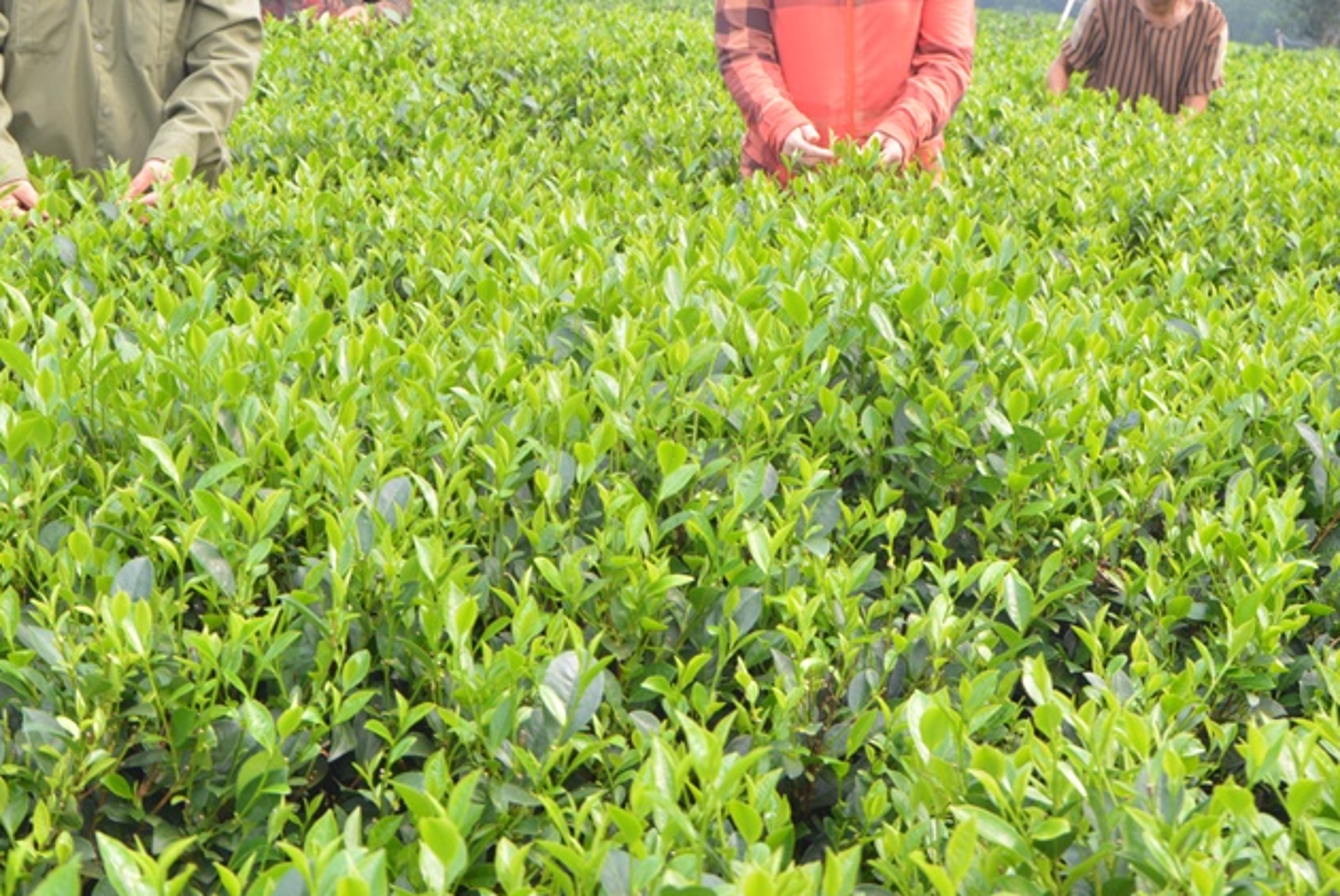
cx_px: 596
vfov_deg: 27.9
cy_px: 299
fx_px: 1788
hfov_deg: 41.0
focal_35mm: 48
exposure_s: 1/125
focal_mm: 24
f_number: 6.3
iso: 320
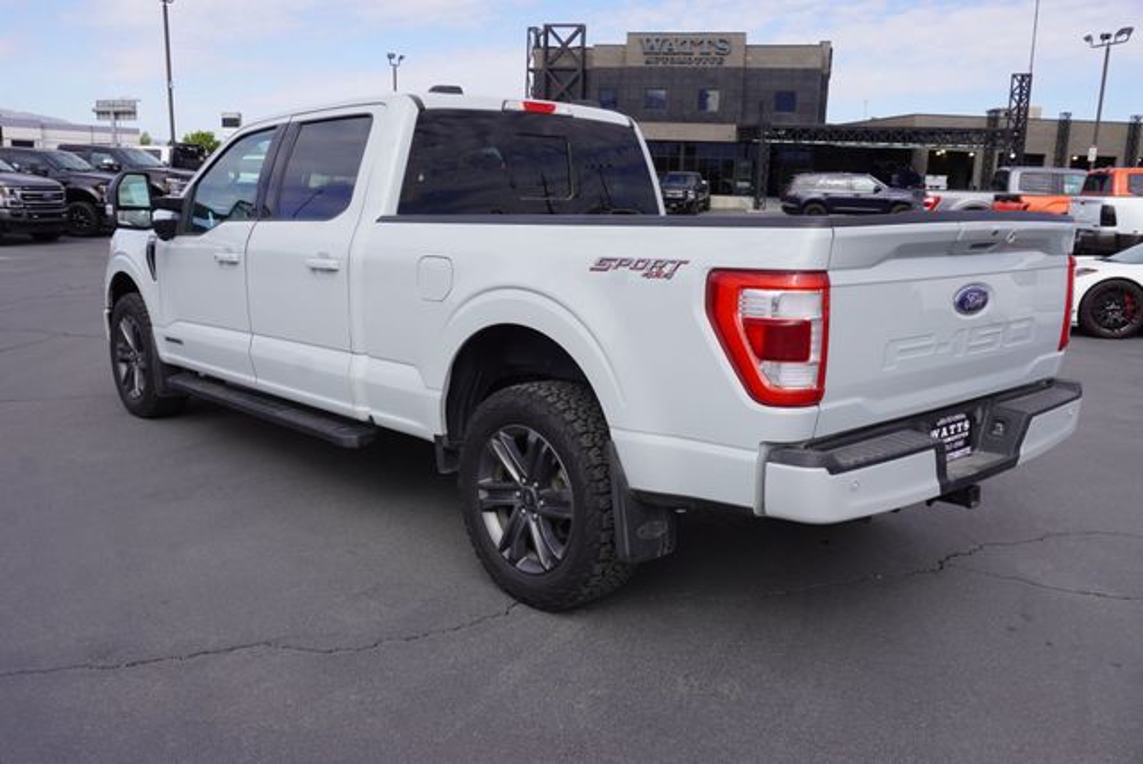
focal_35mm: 32
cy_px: 382
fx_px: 1001
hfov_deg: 59.4
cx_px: 572
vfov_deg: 41.8
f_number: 9
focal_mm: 21
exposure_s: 1/125
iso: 100
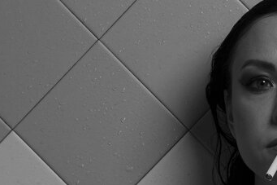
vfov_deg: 5.2
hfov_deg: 7.8
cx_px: 262
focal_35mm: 264
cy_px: 254
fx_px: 2030
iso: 200
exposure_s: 1/100
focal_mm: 50
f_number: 4
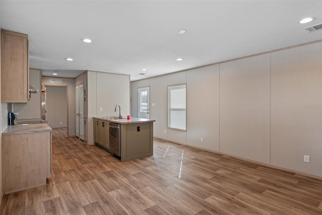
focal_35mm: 20
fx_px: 174
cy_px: 108
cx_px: 161
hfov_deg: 85.4
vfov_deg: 63.2
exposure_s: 1/160
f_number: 8
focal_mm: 13
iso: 320
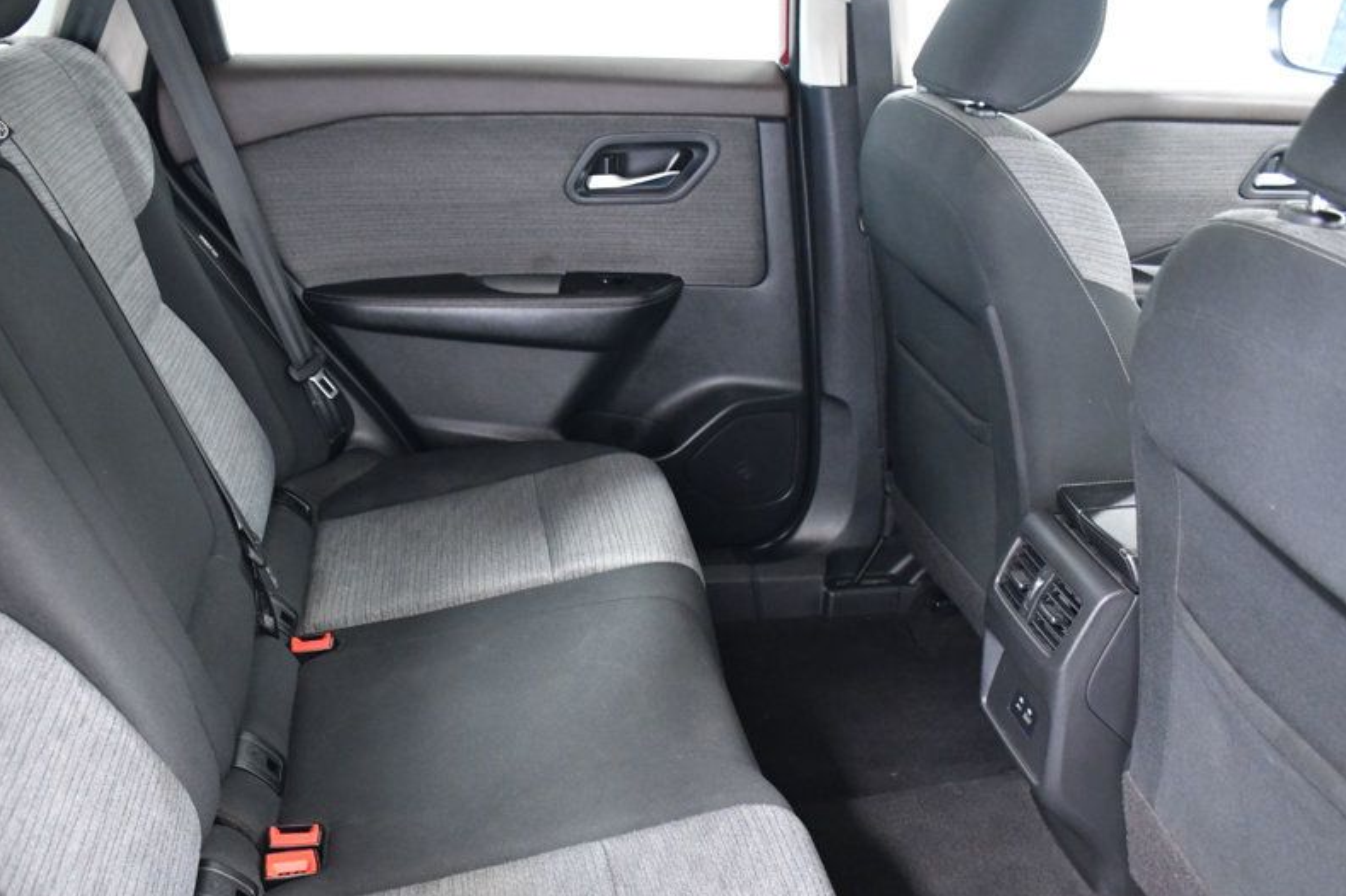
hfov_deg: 54.2
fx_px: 1308
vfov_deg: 37.6
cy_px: 564
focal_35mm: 35
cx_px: 557
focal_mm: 18
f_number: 3.5
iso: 2500
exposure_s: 1/40
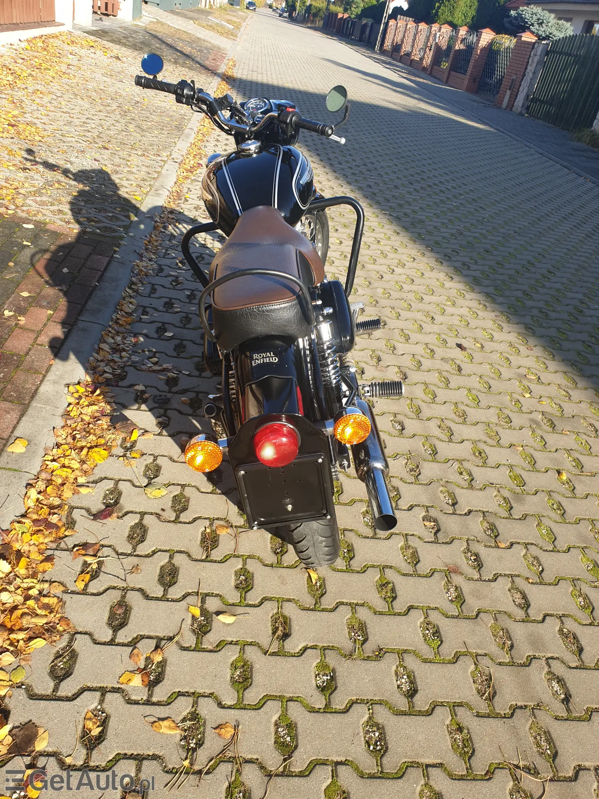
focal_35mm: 26
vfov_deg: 67.3
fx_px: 600
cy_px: 400
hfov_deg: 53.1
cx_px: 300
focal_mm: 4.3
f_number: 2.4
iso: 50
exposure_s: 1/507
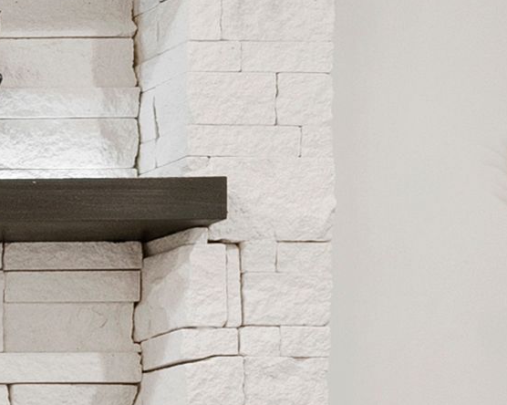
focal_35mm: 129
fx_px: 1934
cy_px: 612
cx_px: -997
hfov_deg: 10.6
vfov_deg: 11.4
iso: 800
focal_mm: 18
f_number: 8
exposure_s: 1/8
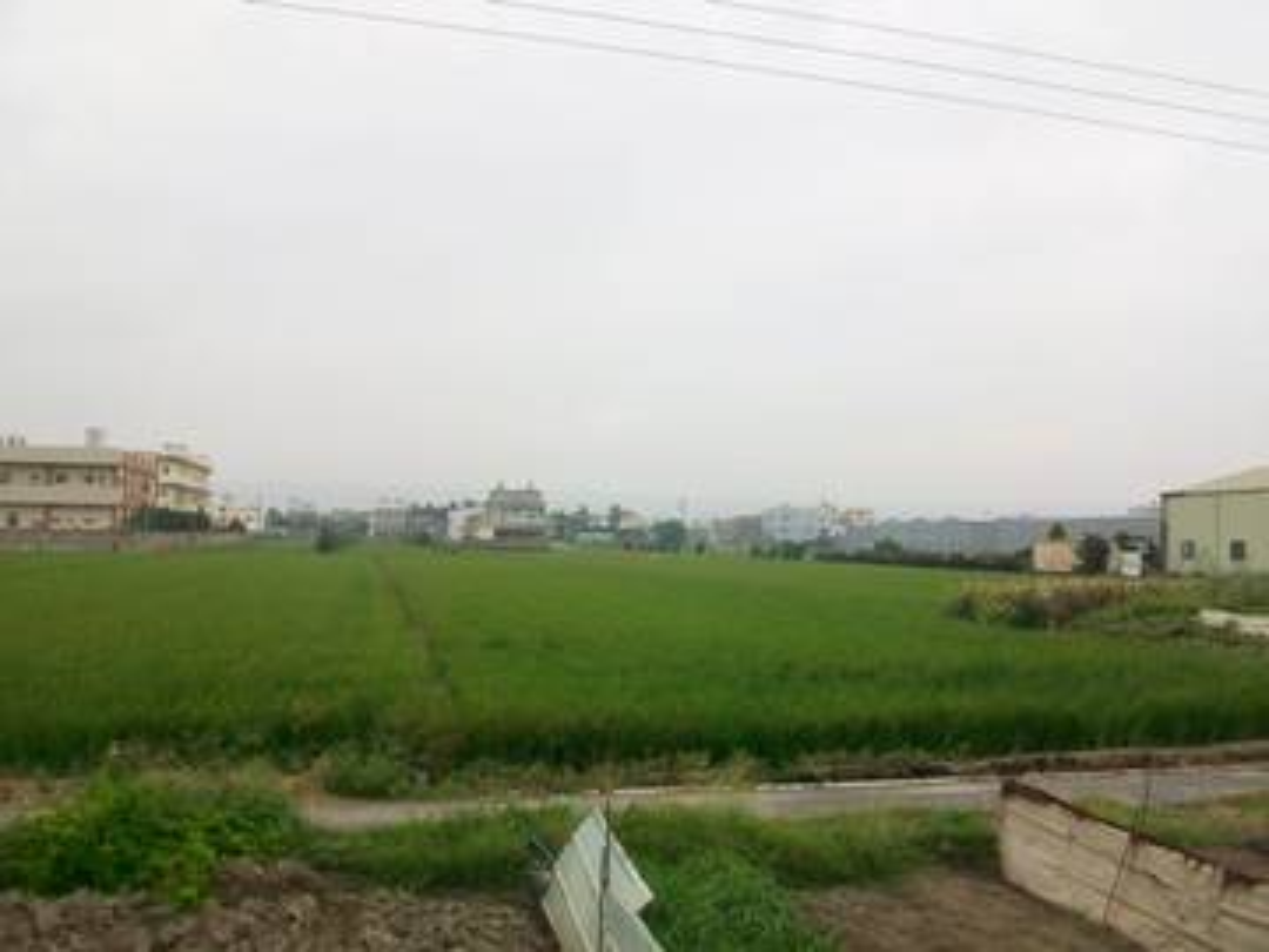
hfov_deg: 56.8
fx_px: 1173
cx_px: 634
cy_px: 476
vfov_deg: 44.2
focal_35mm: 32
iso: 64
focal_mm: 5.7
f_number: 5.5
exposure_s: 1/200
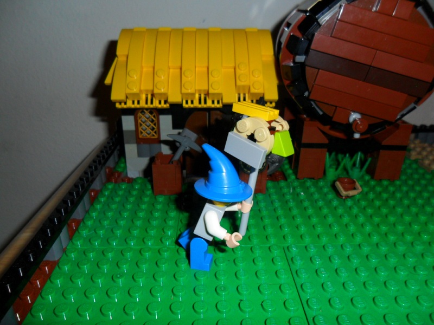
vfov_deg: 51.4
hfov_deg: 65.3
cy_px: 162
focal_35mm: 27
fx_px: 339
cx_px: 217
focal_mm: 4.9
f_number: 8.9
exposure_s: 1/45
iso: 100
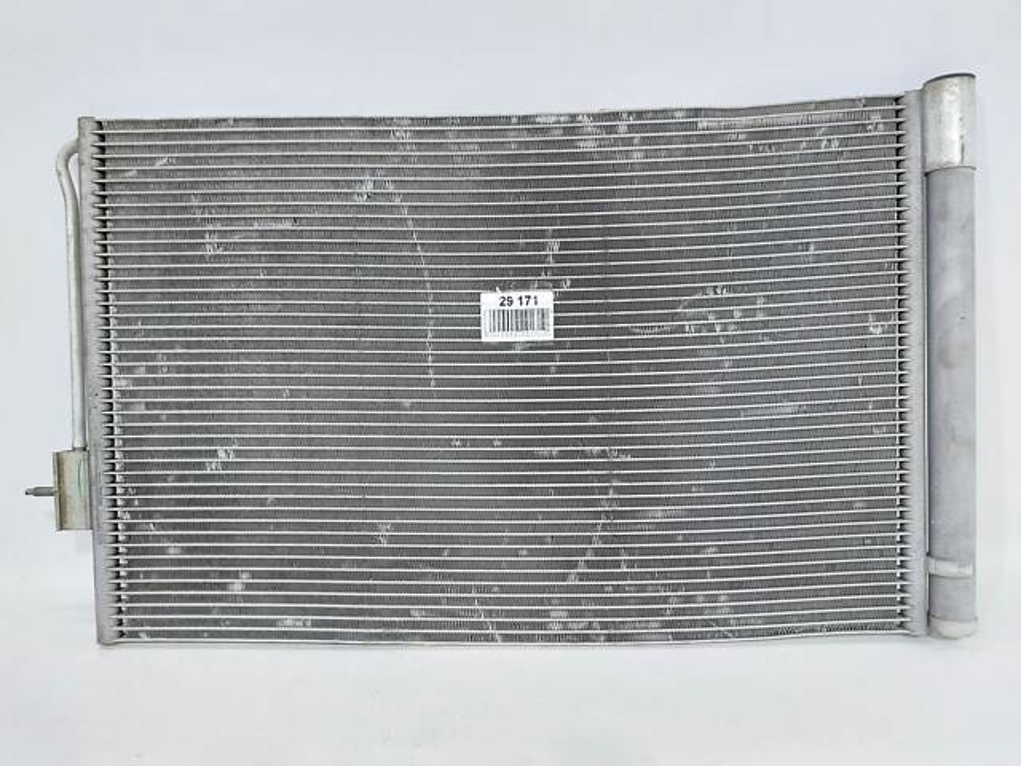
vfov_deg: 56.8
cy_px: 383
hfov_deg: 71.6
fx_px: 708
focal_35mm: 24
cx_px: 510
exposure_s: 1/50
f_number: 1.8
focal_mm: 5.23
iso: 160
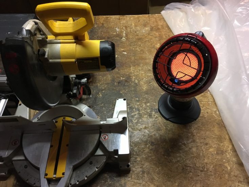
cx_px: 124
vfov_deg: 48.2
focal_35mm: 29
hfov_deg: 61.7
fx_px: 209
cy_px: 94
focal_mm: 4.15
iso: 200
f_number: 2.2
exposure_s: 1/30
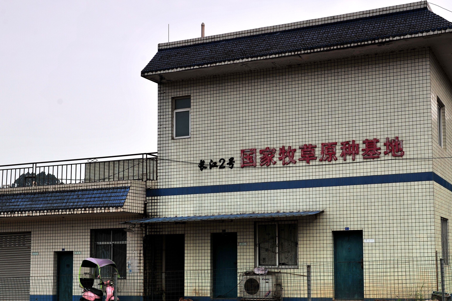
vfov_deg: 26.9
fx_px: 628
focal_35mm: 50
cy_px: 197
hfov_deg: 39.2
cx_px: 299
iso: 200
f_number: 8
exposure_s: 1/500
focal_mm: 36
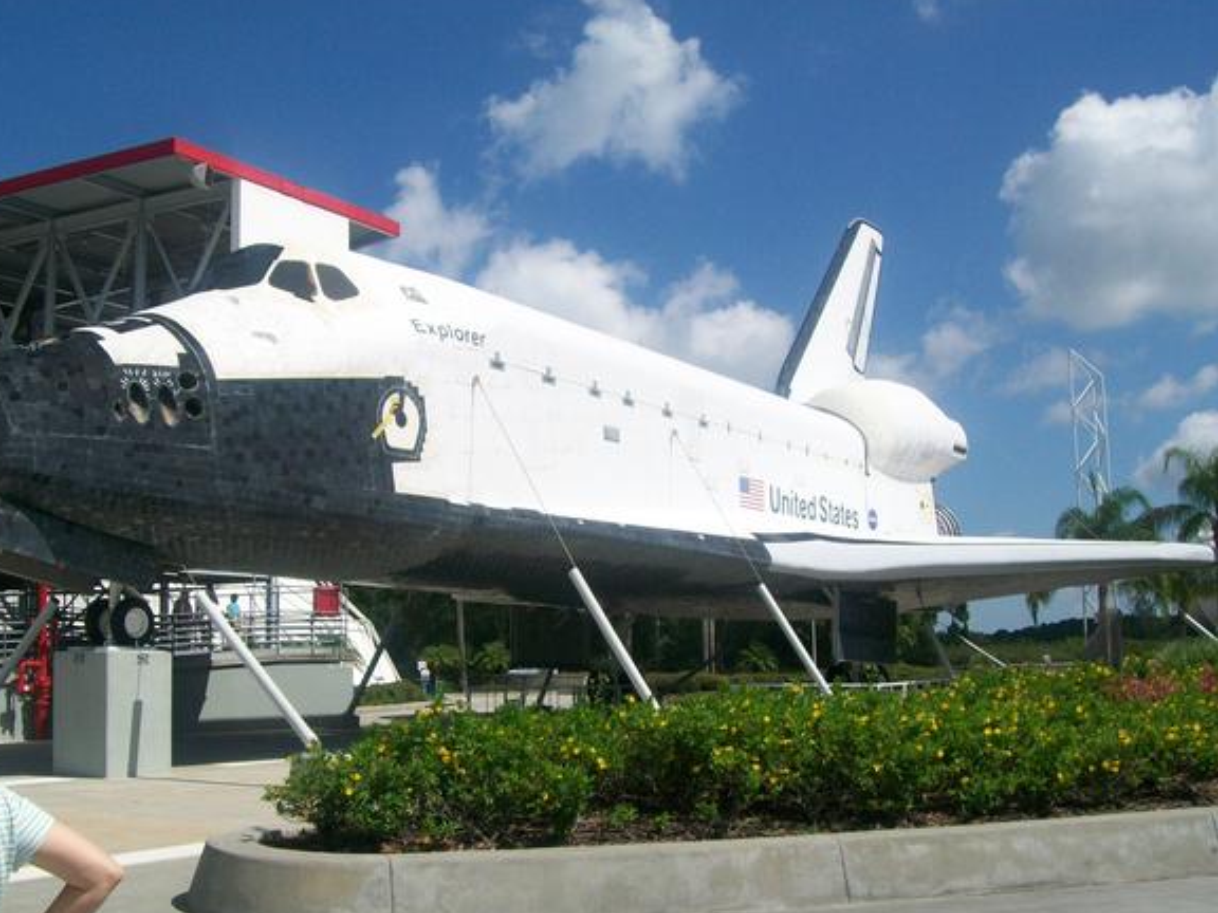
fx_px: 1407
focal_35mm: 40
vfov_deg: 35.9
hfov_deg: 46.7
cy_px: 490
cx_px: 543
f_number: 4.8
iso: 64
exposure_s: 1/800
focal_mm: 6
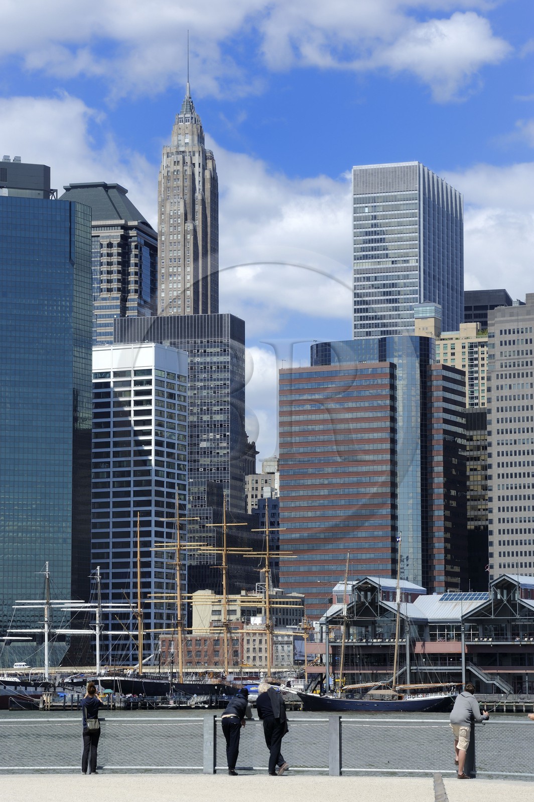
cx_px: 267
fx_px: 2452
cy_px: 401
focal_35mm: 110
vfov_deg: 18.6
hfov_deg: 12.4
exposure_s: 1/200
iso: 200
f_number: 13
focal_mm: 110
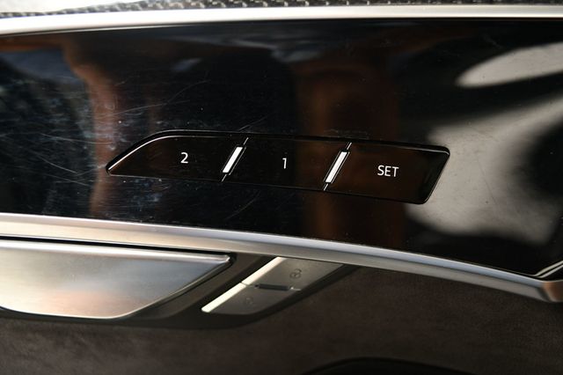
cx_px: 282
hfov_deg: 57.2
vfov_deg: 39.9
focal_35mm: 33
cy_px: 188
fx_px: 516
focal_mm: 22
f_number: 4
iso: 100
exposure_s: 1/160
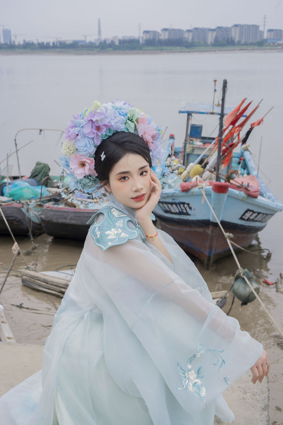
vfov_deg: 41.1
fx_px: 566
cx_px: 142
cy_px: 212
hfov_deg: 28.1
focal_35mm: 48
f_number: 9
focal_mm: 48
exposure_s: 1/200
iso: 100
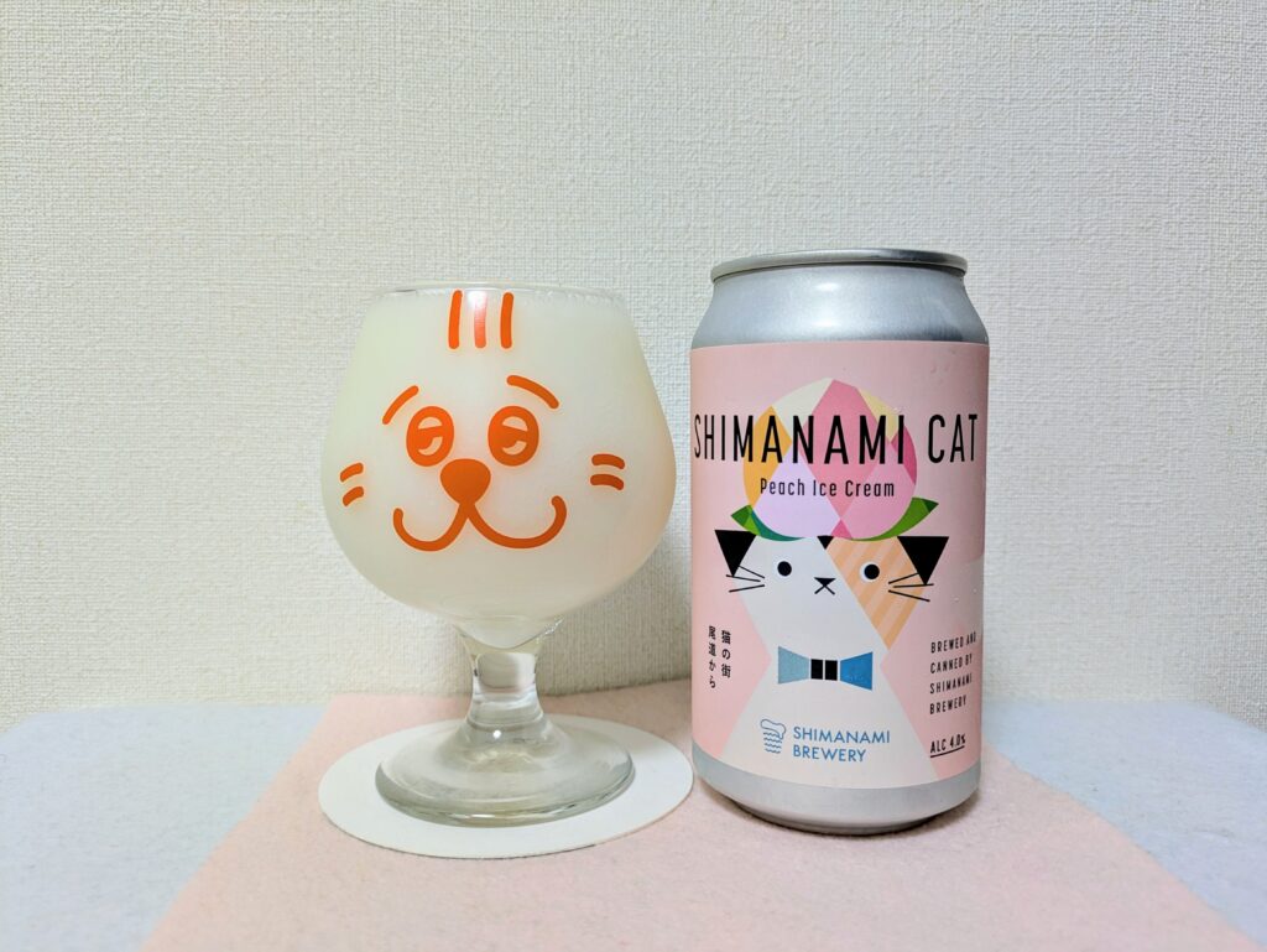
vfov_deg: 54.9
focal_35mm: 25
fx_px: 915
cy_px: 476
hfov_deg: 69.4
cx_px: 634
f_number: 1.89
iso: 115
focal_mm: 5.43
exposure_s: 1/24
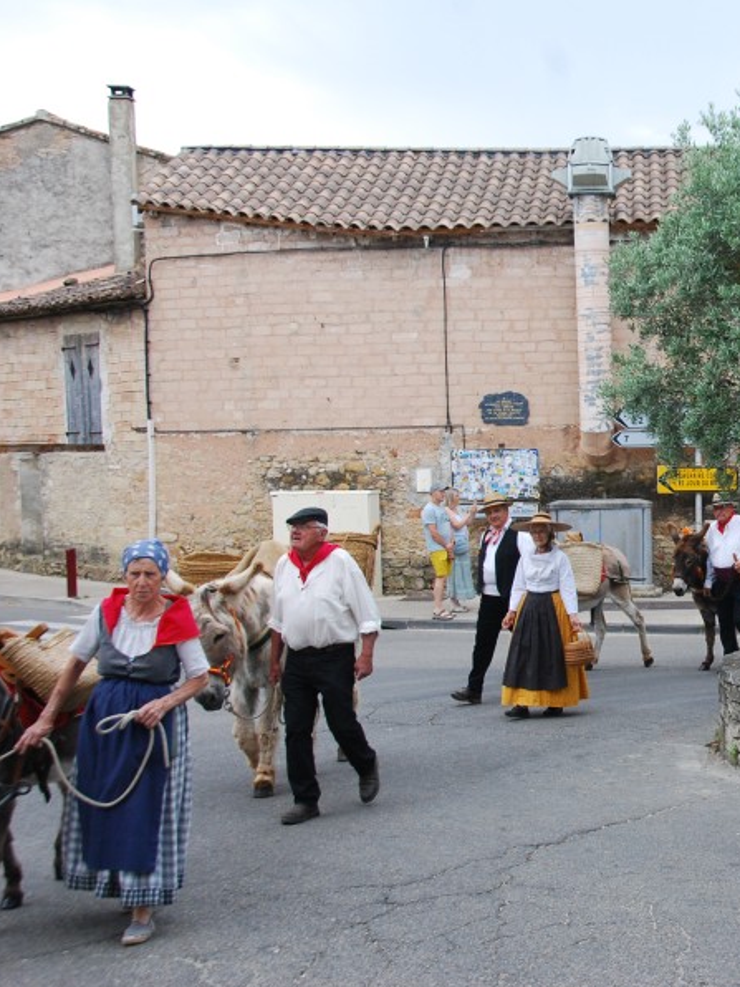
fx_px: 1482
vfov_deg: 36.8
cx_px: 734
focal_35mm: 52
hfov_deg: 26.6
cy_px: 495
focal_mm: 24
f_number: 8
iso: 400
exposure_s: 1/250
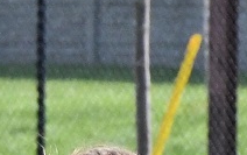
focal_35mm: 1359
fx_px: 9158
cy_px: 295
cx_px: -206
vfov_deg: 1.0
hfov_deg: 1.5
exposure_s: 1/1000
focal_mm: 200
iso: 1600
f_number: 11
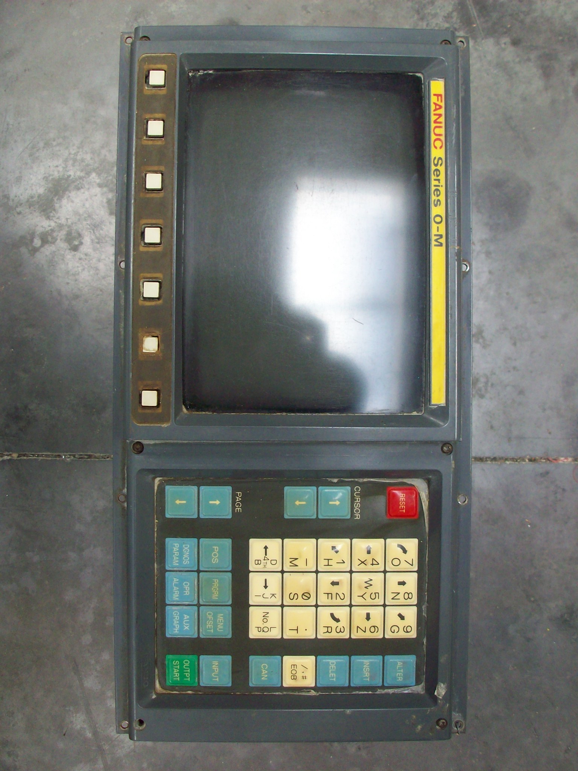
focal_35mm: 34
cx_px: 289
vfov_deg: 54.0
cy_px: 386
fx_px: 757
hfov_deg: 41.8
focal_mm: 5.7
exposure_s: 1/47.9
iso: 160
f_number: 2.8
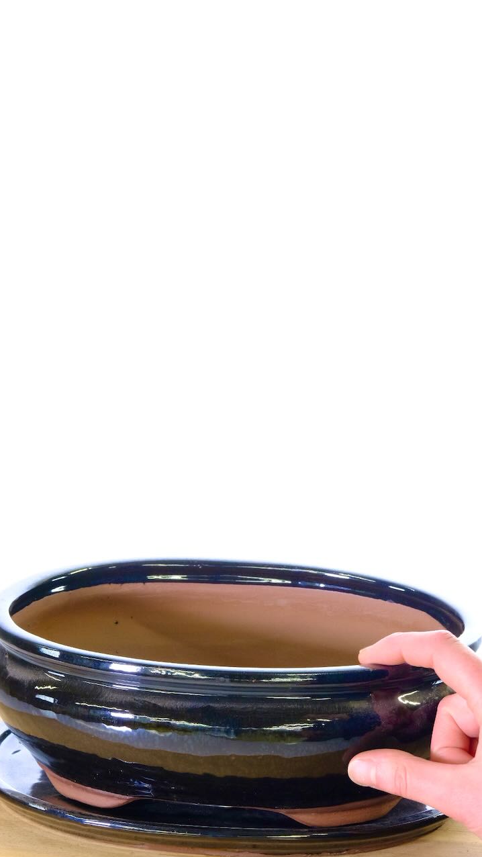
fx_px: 2794
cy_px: 428
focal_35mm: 123
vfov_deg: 17.4
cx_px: 238
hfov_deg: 9.9
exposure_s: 1/8
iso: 2500
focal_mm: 77.9
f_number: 13
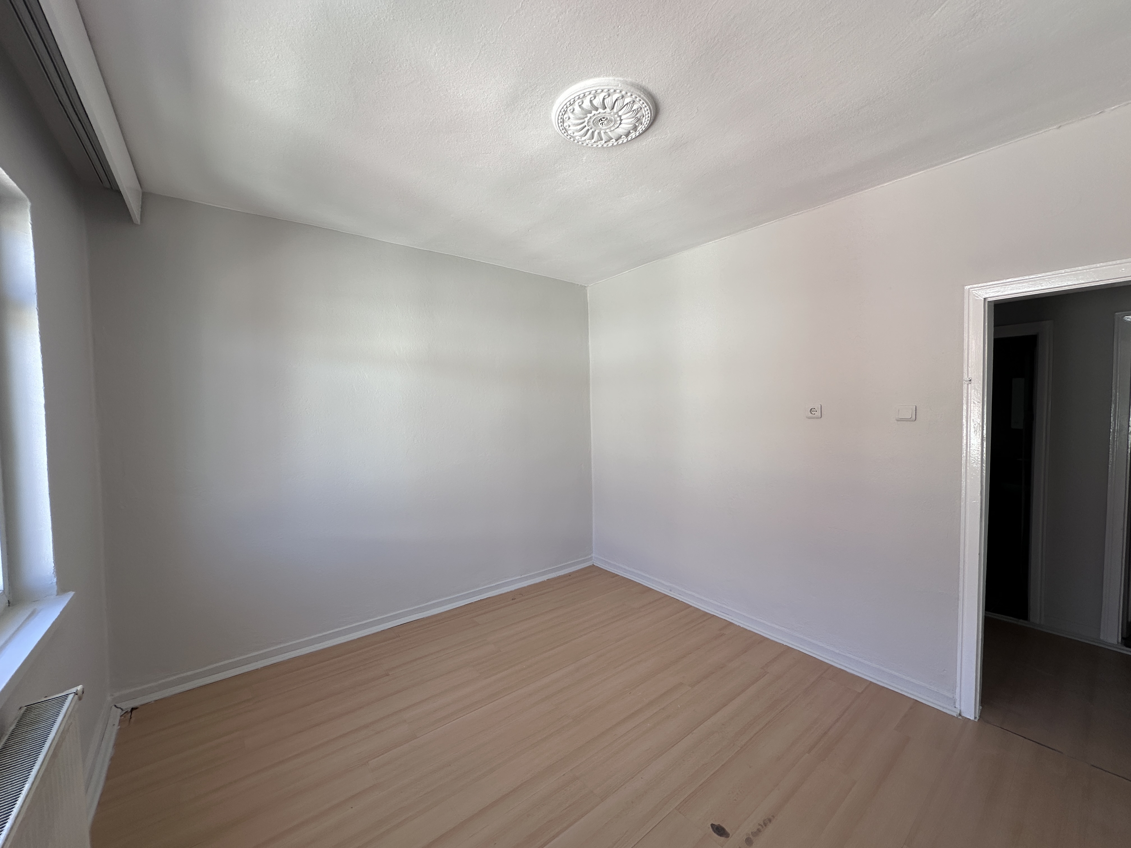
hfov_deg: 102.1
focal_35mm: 14
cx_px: 566
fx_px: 457
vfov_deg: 85.7
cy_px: 424
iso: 40
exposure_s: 1/119
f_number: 2.2
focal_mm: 2.22
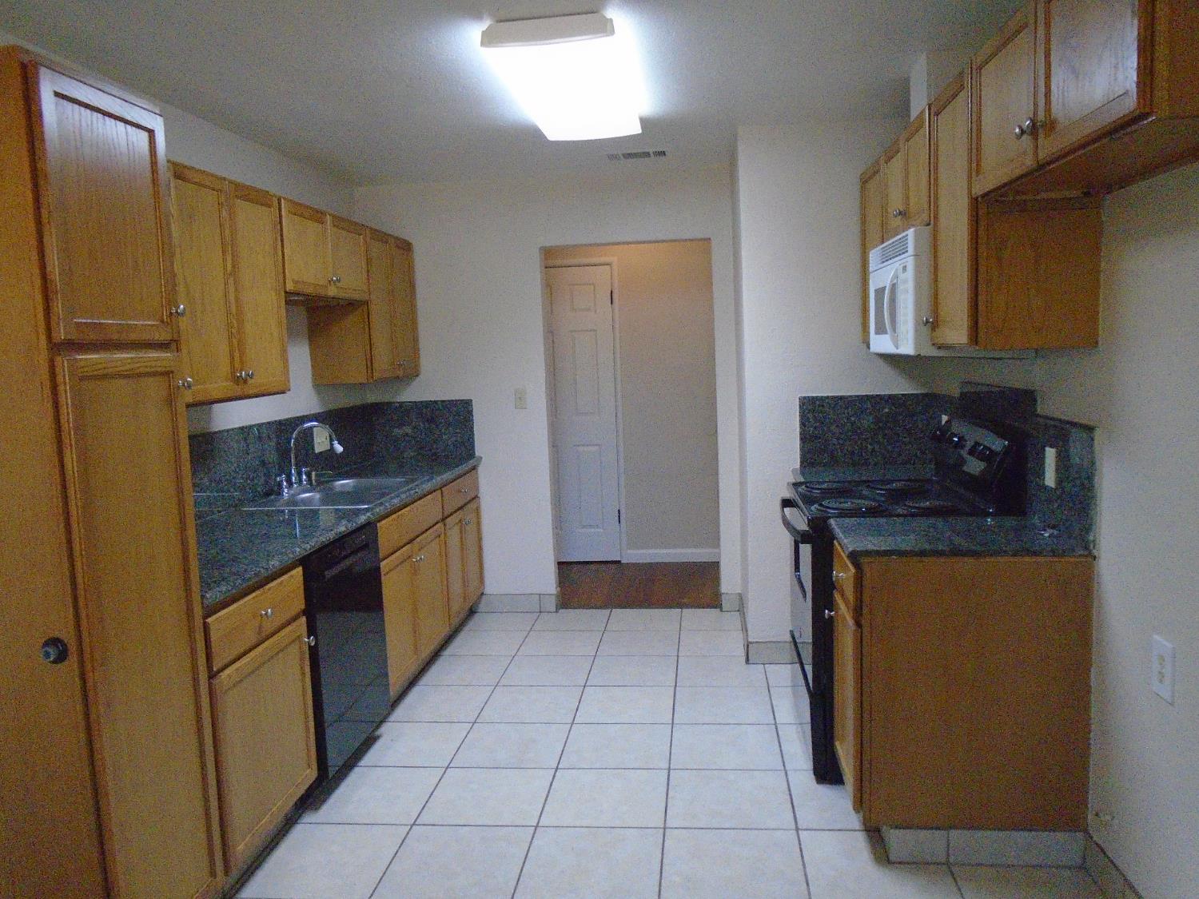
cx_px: 600
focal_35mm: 26
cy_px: 450
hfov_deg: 67.3
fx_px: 901
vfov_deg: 53.1
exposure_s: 1/160
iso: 800
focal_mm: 4.6
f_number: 3.2
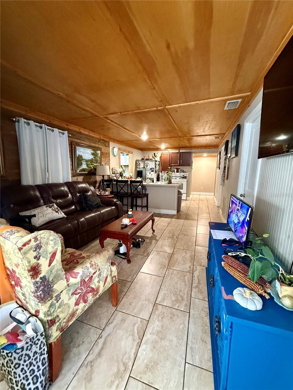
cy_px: 195
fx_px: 158
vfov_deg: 102.1
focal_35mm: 14
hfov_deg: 85.7
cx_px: 146
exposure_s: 1/60
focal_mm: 2.22
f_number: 2.2
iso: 1000
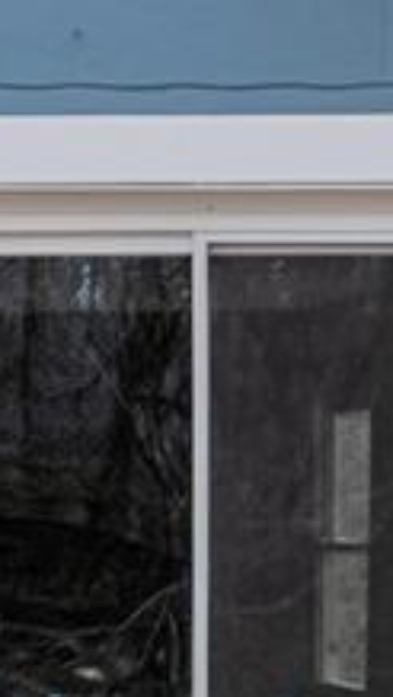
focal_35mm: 187
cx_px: -652
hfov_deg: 6.1
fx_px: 3456
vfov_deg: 11.5
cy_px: 496
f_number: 7.1
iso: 320
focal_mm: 19
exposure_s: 1/2000
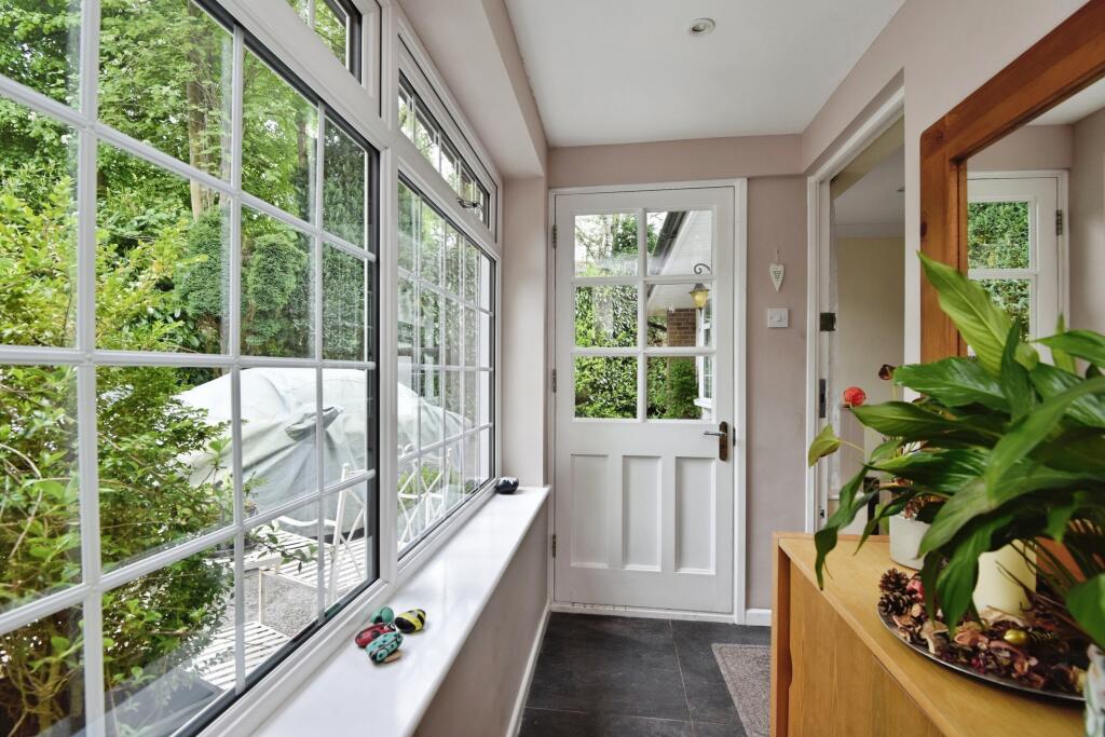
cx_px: 552
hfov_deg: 96.7
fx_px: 491
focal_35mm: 16
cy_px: 368
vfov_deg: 73.8
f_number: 7.1
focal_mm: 16
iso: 400
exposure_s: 1/50
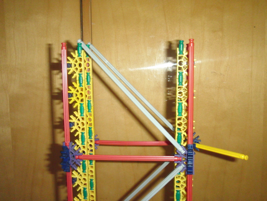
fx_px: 293
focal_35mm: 38
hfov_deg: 49.0
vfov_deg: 37.7
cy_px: 100
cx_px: 134
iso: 400
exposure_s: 1/40
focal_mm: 6.66
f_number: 3.9
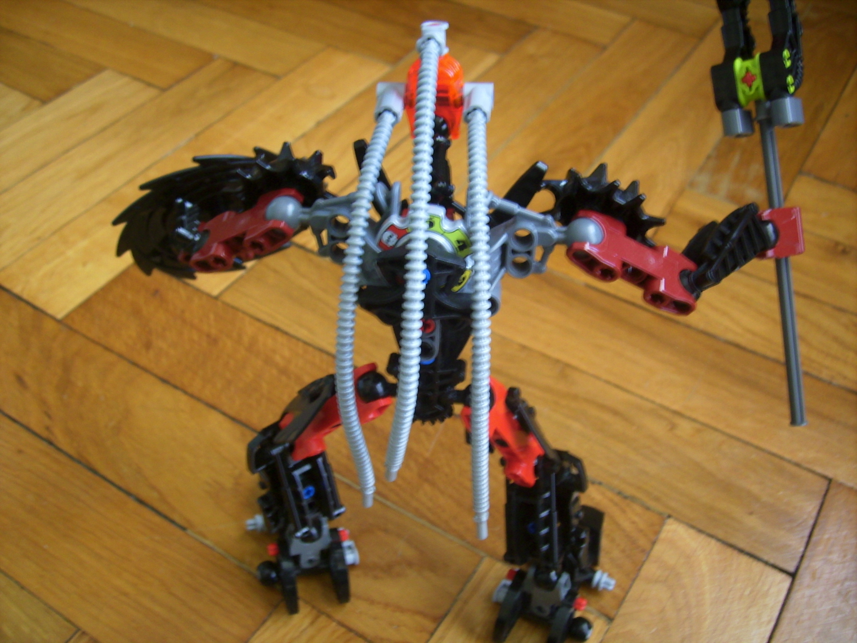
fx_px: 792
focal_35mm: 32
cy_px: 322
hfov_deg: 56.8
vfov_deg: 44.2
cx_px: 428
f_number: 2.8
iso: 50
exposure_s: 1
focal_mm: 5.99
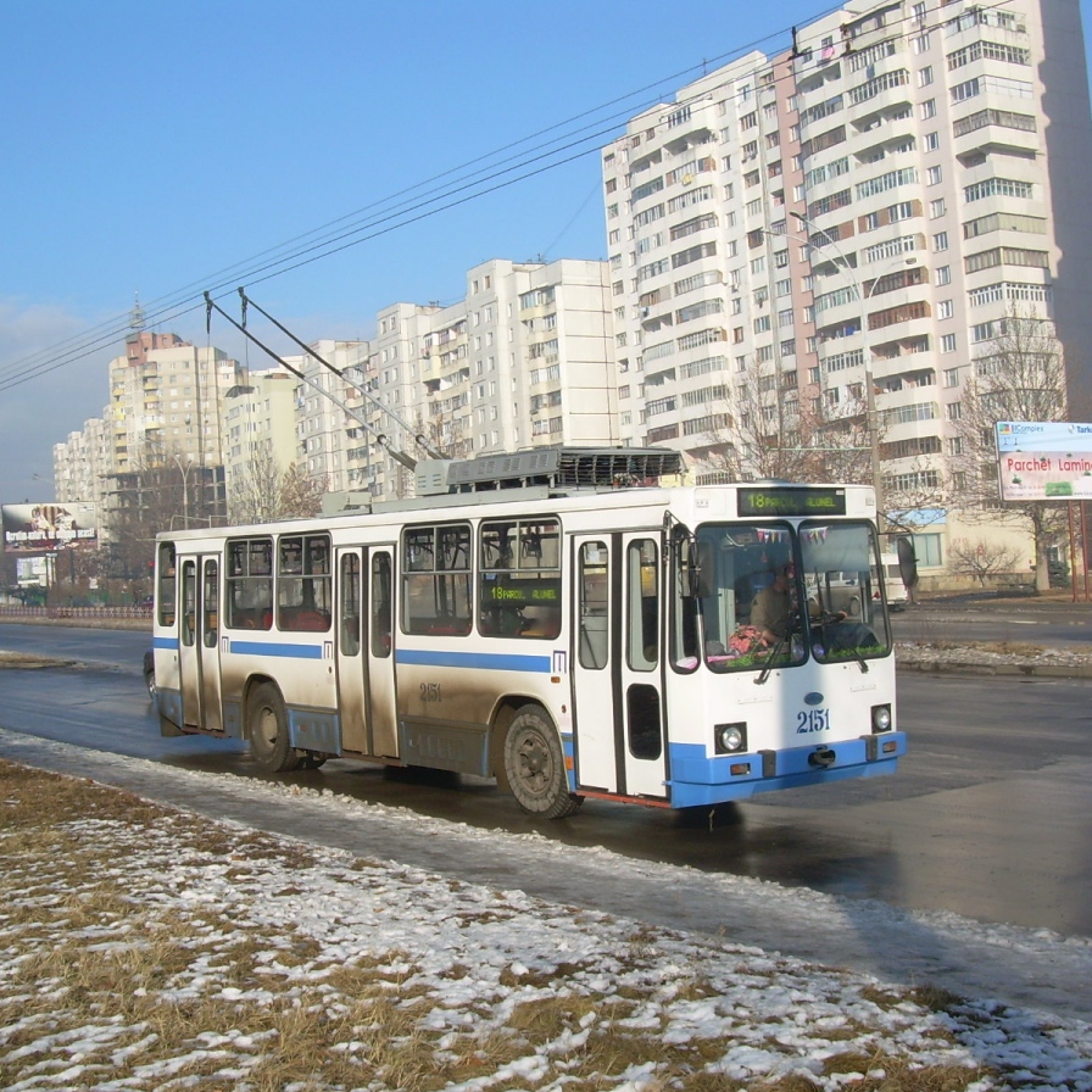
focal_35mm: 45
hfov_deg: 37.6
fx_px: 1606
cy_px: 546
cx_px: 536
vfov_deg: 37.6
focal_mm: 6.3
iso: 50
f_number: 4.6
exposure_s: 1/420
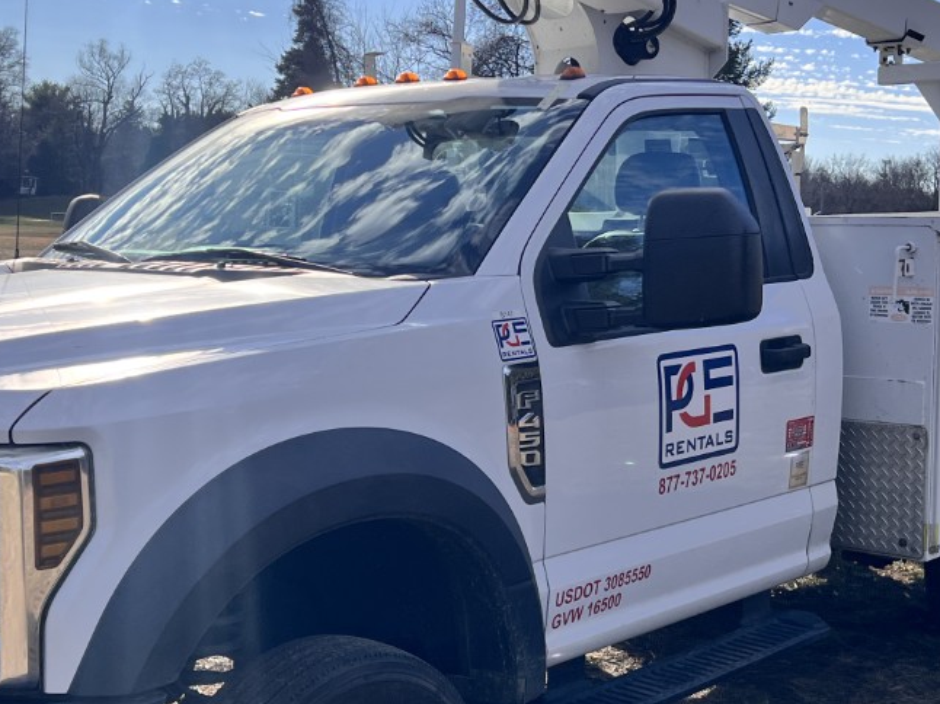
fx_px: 1574
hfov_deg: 33.2
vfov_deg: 25.2
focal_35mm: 58
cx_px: 432
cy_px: 361
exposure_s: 1/5882
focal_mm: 5.7
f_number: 1.5
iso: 50
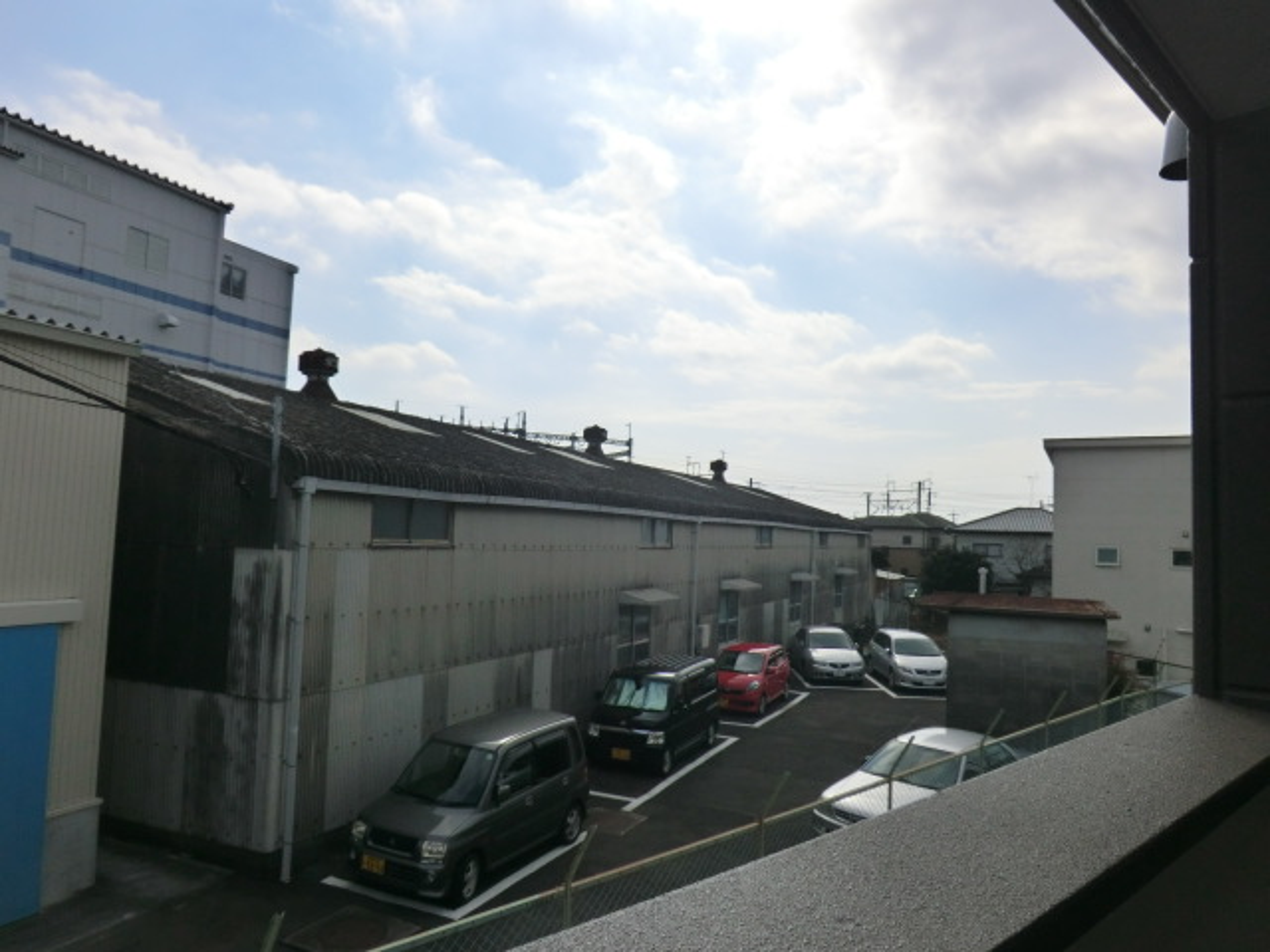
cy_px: 476
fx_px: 881
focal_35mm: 24
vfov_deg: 56.8
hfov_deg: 71.6
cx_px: 635
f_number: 7.5
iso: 80
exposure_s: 1/640
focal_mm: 4.3
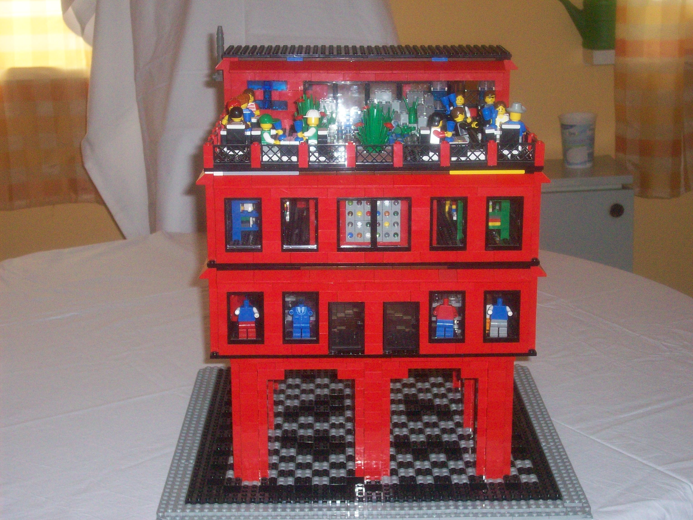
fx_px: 1281
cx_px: 346
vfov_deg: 22.9
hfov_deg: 30.3
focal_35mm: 64
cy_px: 260
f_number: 3.8
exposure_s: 1/90.6
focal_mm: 10.7
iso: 200
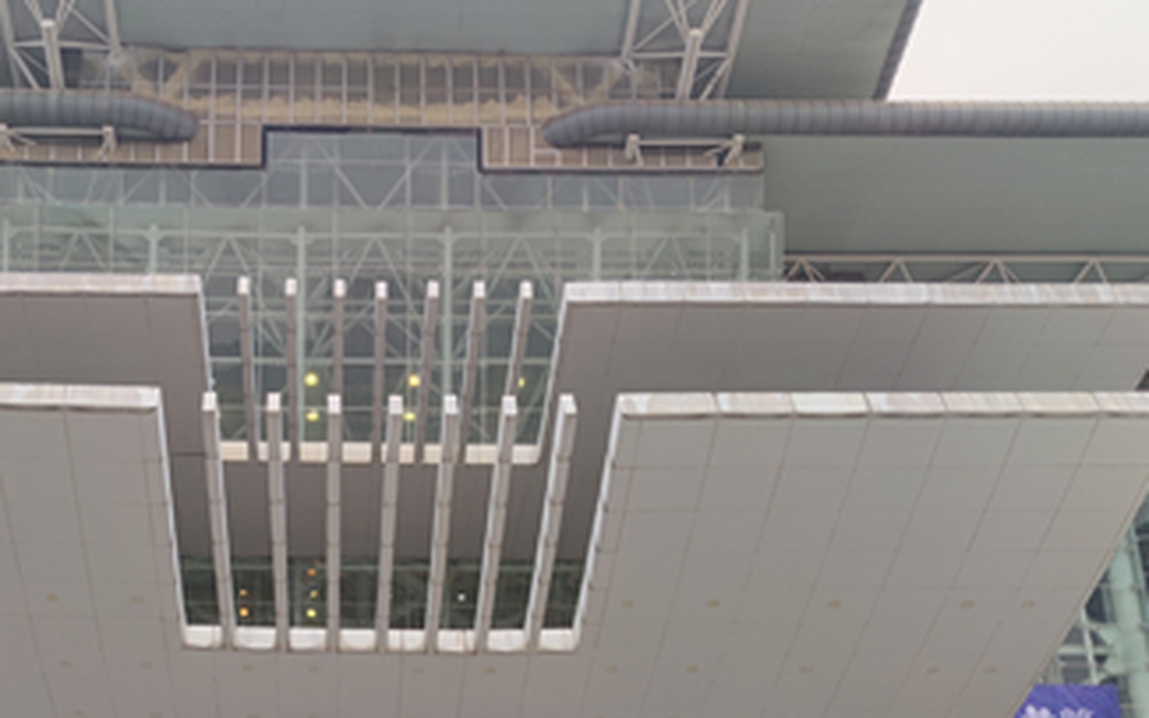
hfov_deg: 42.0
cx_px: 371
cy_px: 633
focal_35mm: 47
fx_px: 1472
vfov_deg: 26.6
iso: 50
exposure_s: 1/1031
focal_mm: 6.72
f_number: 1.69
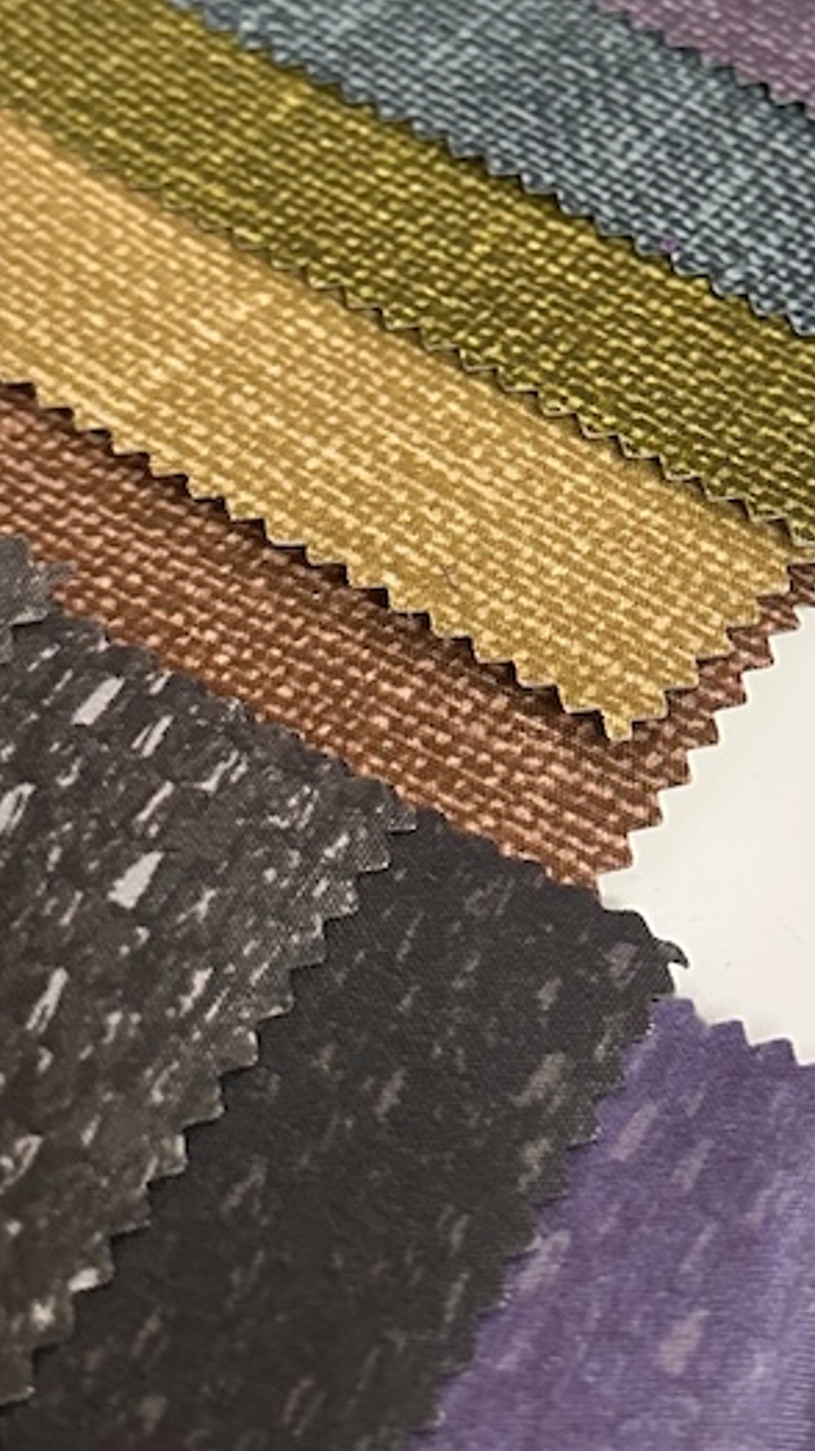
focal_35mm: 64
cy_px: 386
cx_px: 737
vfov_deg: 32.3
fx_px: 2460
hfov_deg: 18.5
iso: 800
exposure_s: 1/53
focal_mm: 6.86
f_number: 1.78
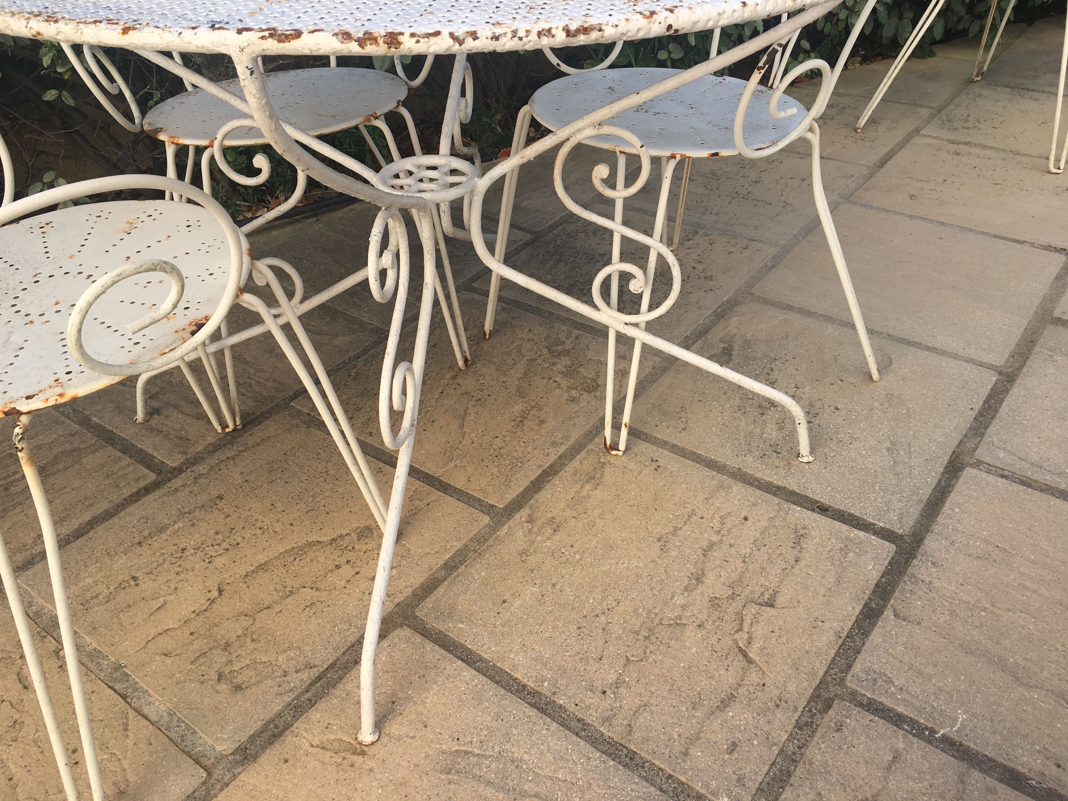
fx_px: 895
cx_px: 534
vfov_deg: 48.2
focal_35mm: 29
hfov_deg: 61.7
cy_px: 400
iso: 25
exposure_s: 1/463
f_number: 2.2
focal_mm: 4.15
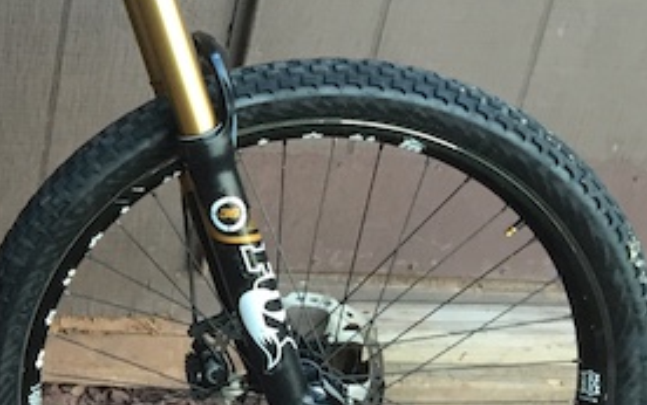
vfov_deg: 14.7
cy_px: 150
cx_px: -251
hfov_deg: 20.7
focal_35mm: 89
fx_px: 1571
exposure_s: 1/30
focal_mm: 4.15
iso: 64
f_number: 2.2
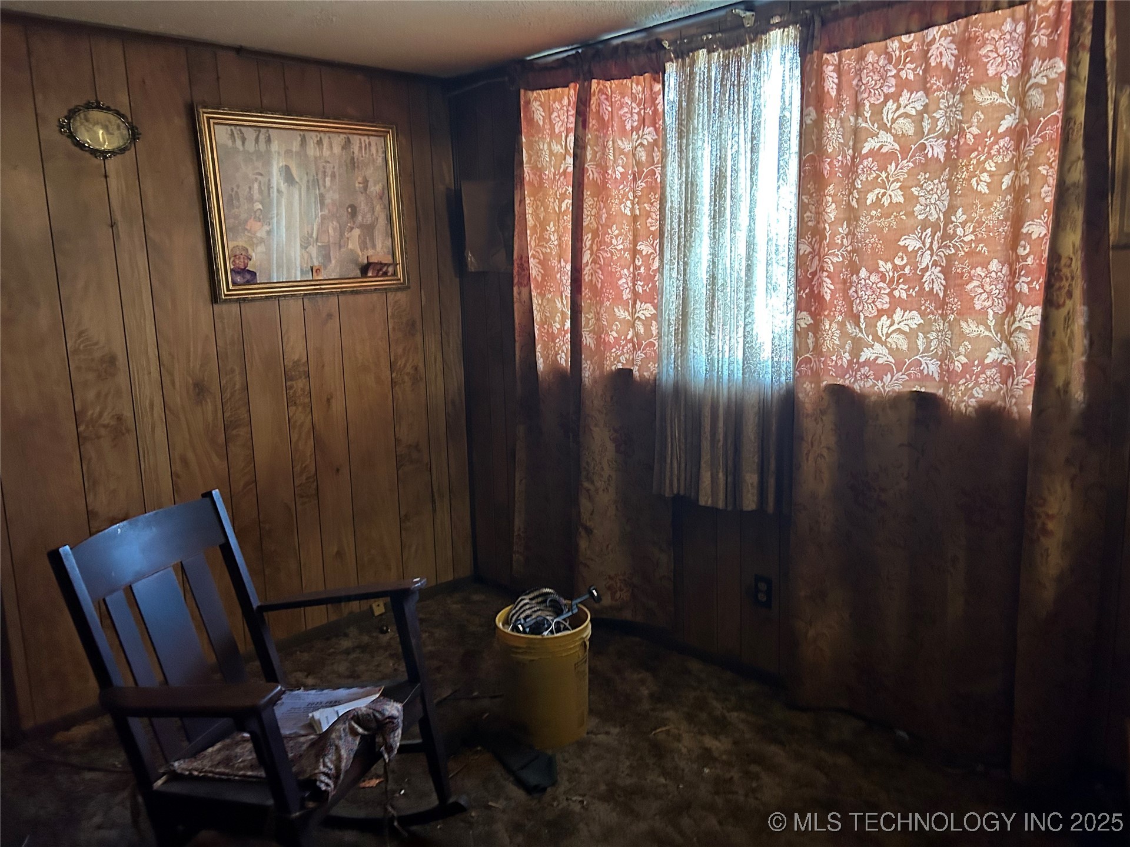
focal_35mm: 26
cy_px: 424
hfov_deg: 67.3
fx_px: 849
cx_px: 565
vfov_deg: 53.1
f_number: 1.5
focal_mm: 5.7
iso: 500
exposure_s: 1/40
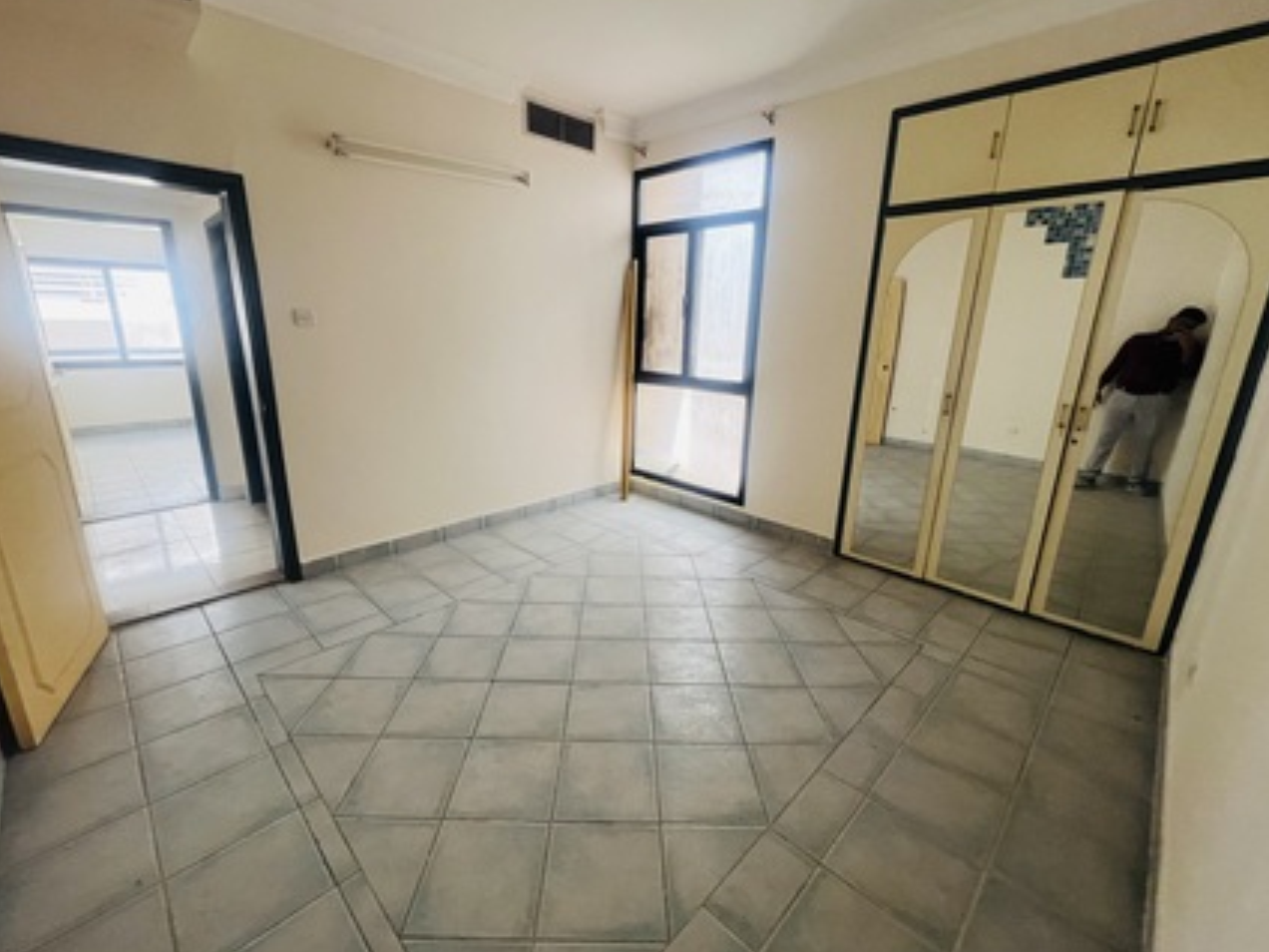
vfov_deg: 85.7
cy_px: 469
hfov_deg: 102.0
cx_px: 618
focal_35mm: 14
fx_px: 513
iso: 100
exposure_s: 1/99
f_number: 1.8
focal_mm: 1.57
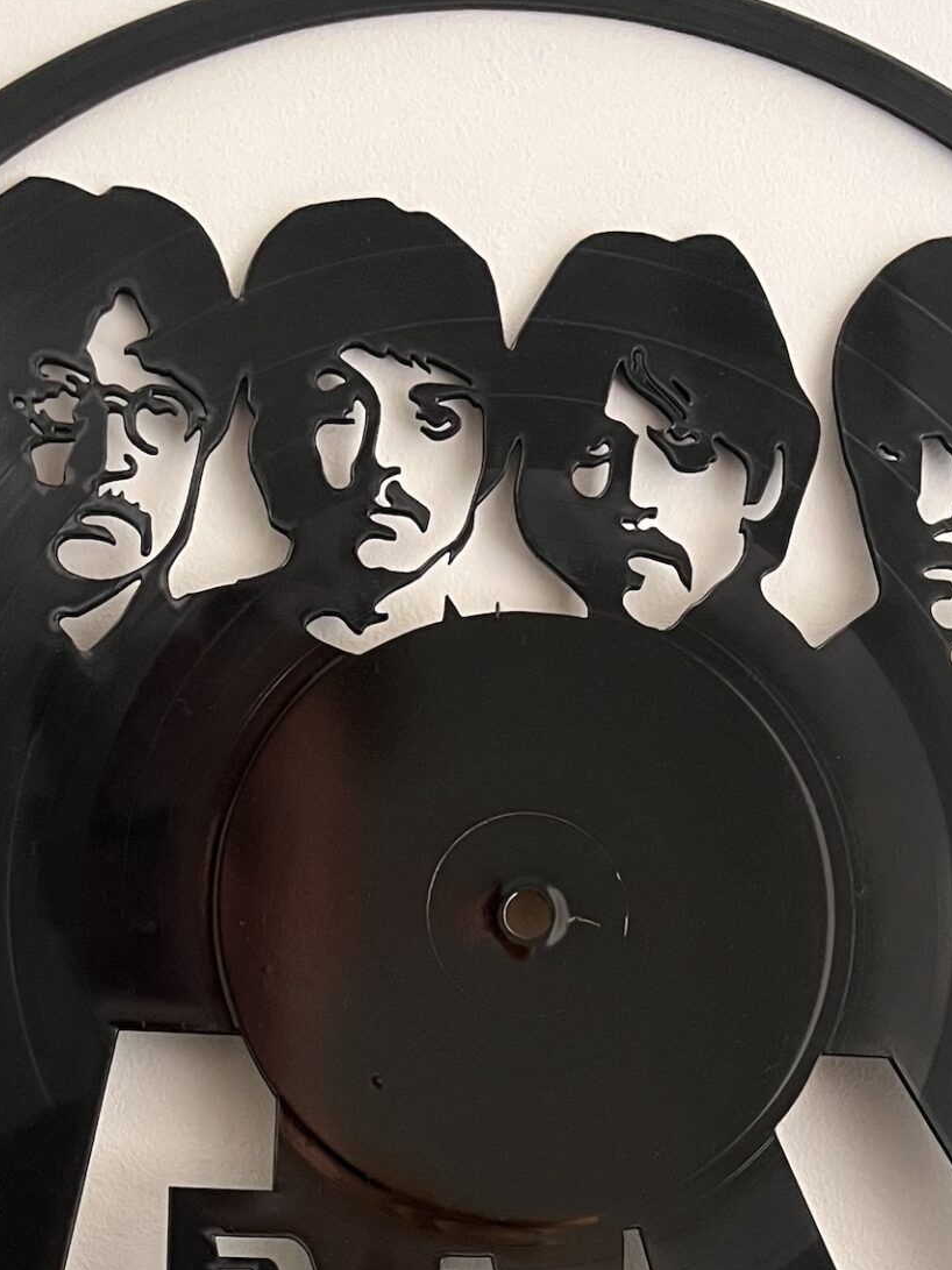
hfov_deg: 24.0
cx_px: 510
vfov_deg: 29.2
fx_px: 2237
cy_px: 1328
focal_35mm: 61
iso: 640
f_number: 1.6
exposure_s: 1/40
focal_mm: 5.1
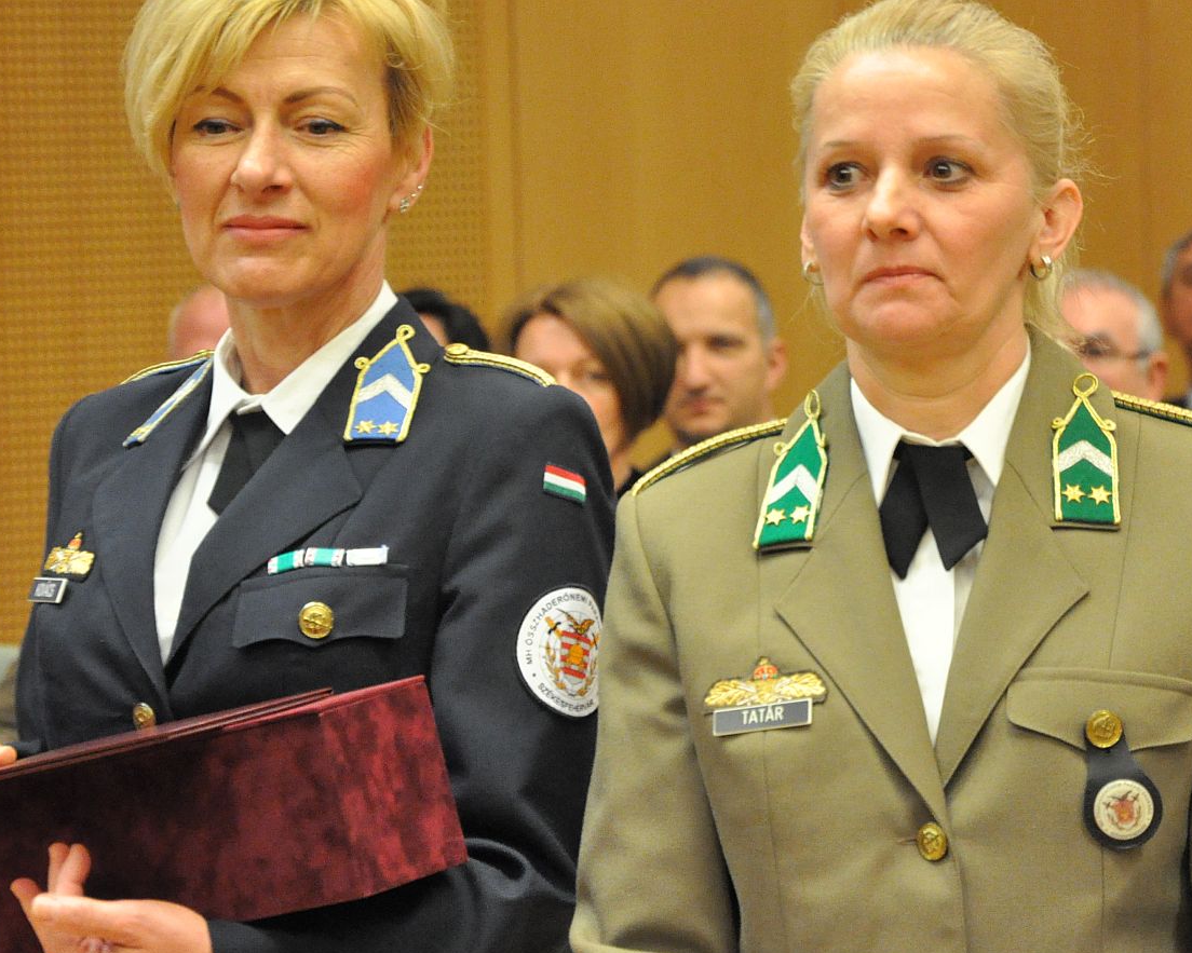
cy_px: 506
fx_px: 8493
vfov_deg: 6.4
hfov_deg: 8.0
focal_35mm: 241
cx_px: 699
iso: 2500
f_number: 5.6
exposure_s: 1/80
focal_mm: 105
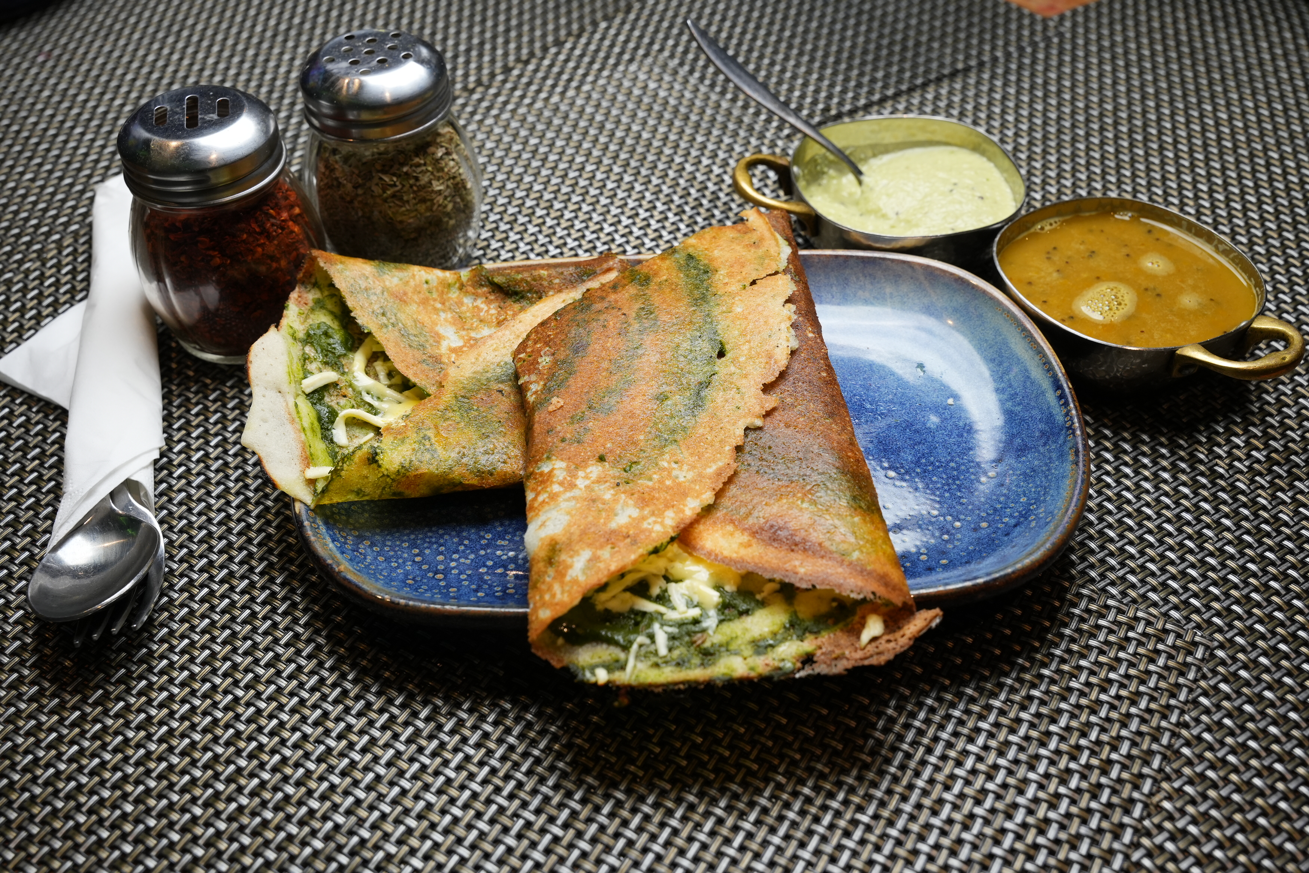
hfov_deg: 51.8
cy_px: 436
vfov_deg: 35.9
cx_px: 654
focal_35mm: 37
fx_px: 1349
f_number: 8
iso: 1000
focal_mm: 37.1
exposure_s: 1/100
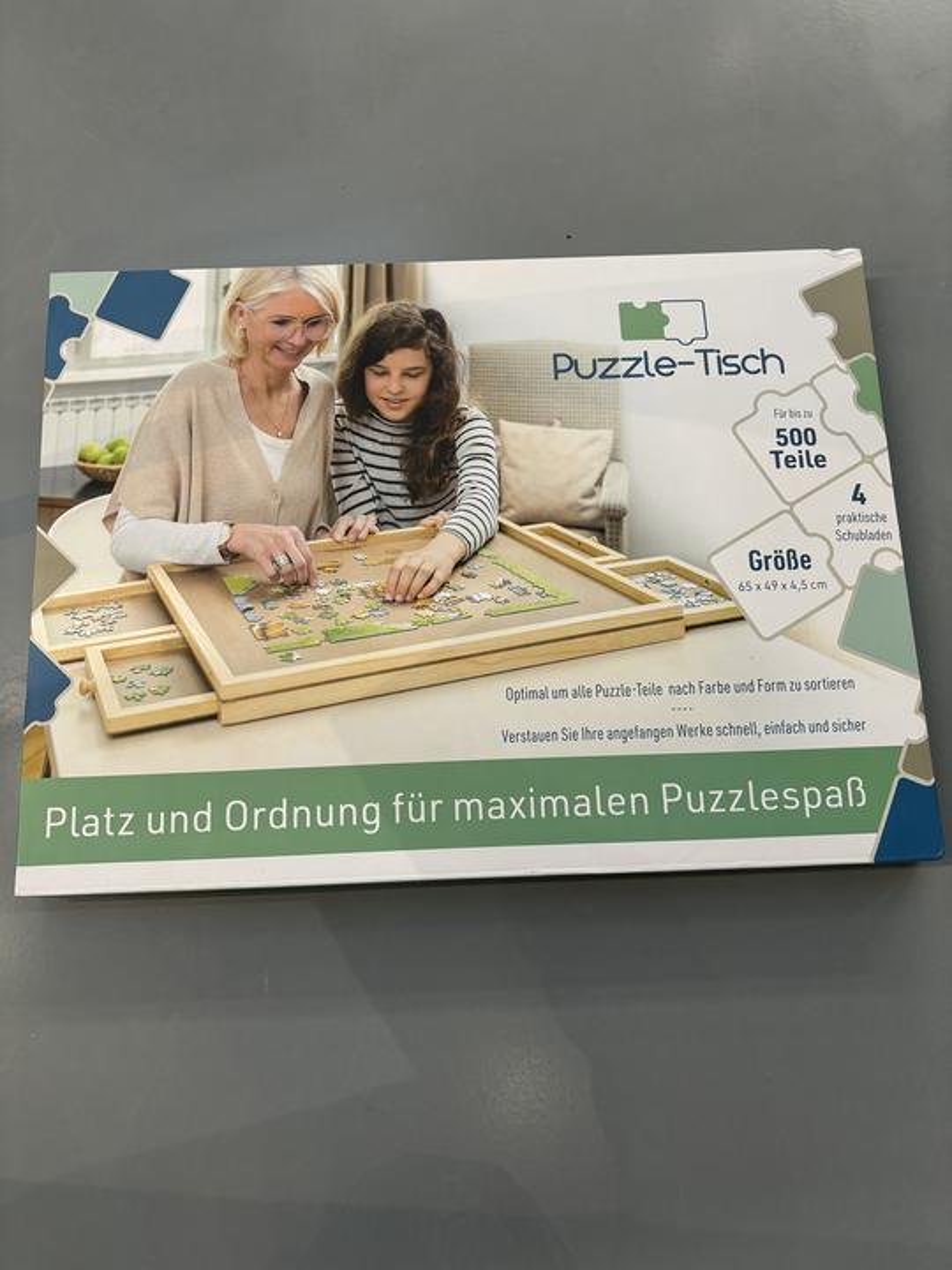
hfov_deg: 53.1
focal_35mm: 26
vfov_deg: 67.3
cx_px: 476
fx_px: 953
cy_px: 635
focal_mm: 5.96
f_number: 1.6
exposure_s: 1/50
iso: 125
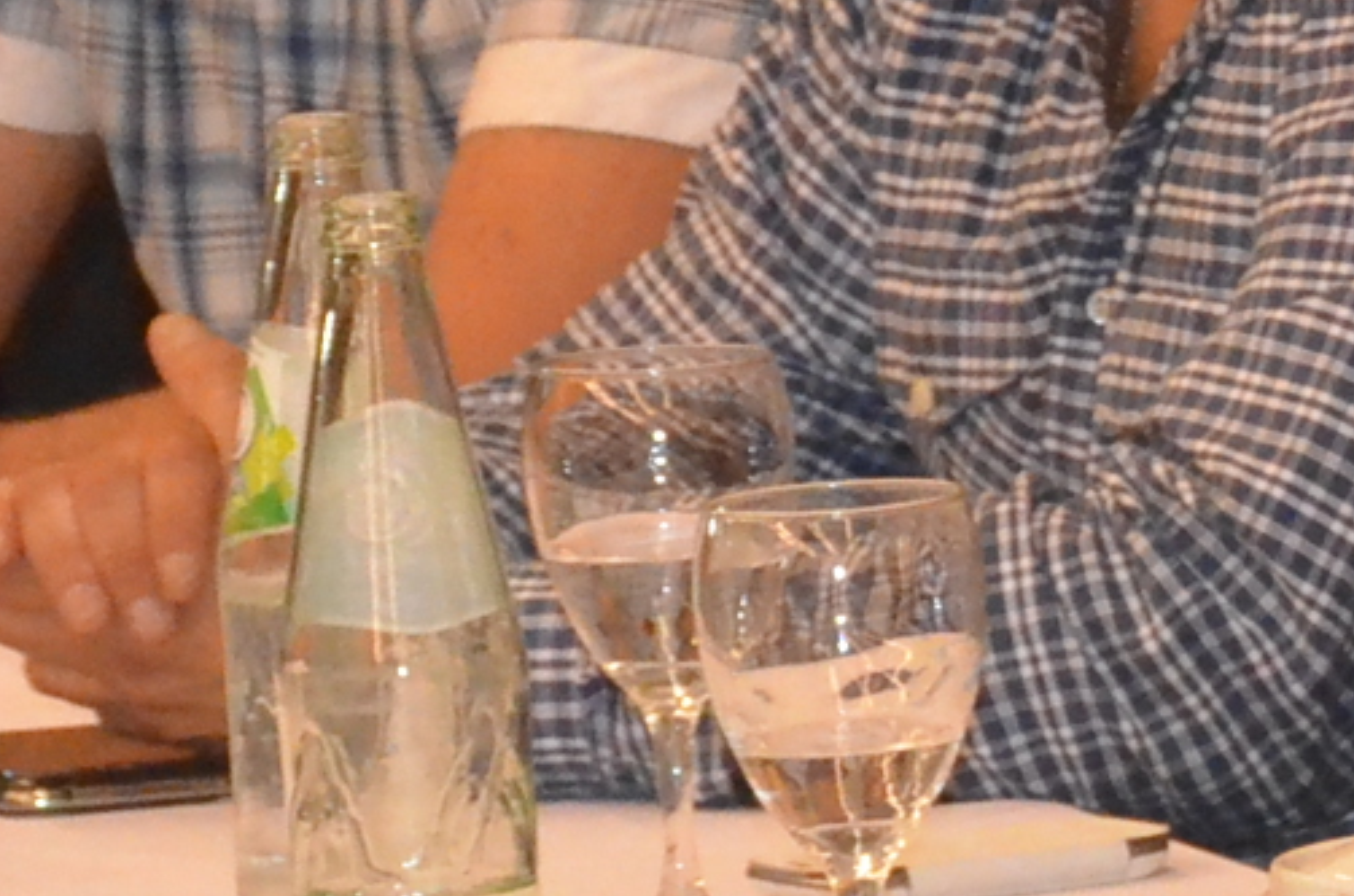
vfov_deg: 2.3
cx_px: 2557
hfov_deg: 3.5
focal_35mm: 588
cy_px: 35
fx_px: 22066
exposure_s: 1/250
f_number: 8
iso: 6400
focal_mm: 80
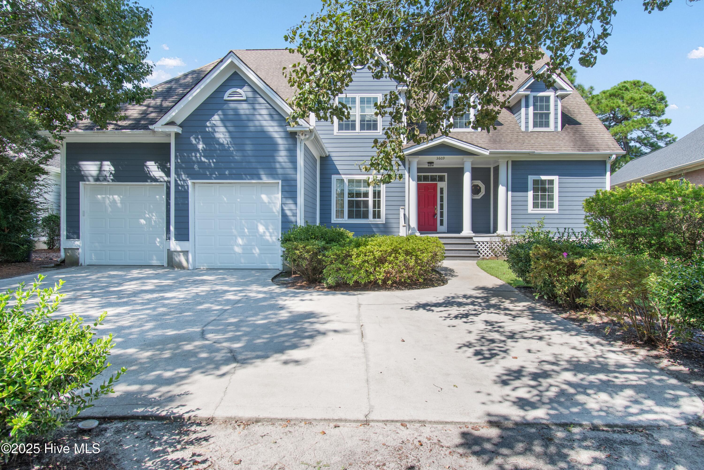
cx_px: 352
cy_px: 235
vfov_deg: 64.6
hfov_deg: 86.9
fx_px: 372
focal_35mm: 19
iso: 100
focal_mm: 13
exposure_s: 1/250
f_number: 8
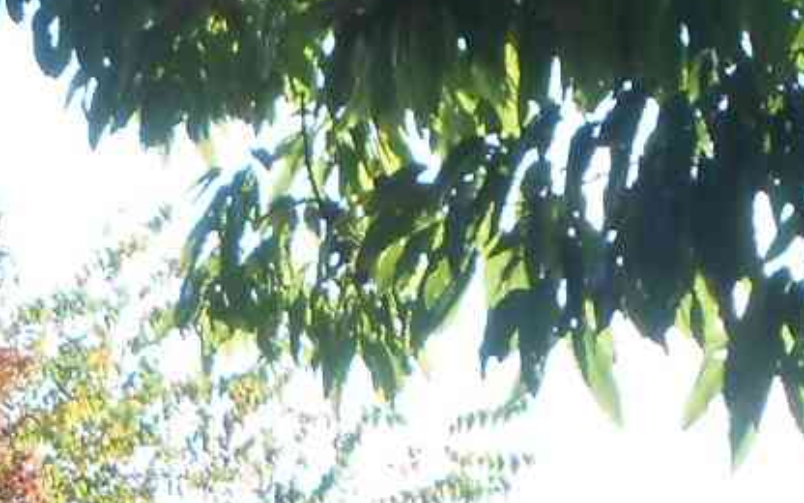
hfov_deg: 9.8
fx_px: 4536
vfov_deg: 6.1
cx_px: -444
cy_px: 1173
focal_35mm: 207
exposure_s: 1/250
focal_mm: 8.8
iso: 160
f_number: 4.8
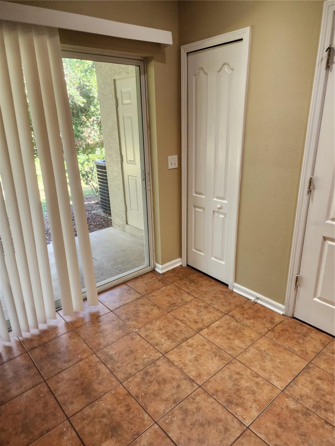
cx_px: 168
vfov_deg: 73.9
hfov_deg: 58.9
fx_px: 297
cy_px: 223
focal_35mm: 23
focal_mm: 6.4
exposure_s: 1/120
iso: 250
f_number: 1.8
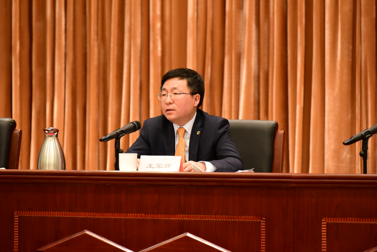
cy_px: 126
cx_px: 188
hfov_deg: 10.3
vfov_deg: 6.9
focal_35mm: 200
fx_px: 2095
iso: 6400
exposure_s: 1/125
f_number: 4.5
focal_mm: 200
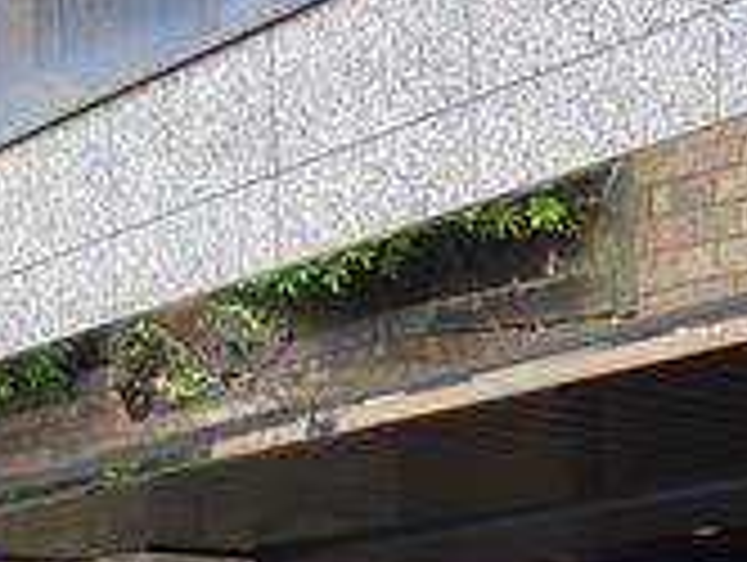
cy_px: 746
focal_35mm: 100
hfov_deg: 18.9
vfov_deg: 14.2
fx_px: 2161
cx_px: 801
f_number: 1.8
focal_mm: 4.25
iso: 64
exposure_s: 1/121
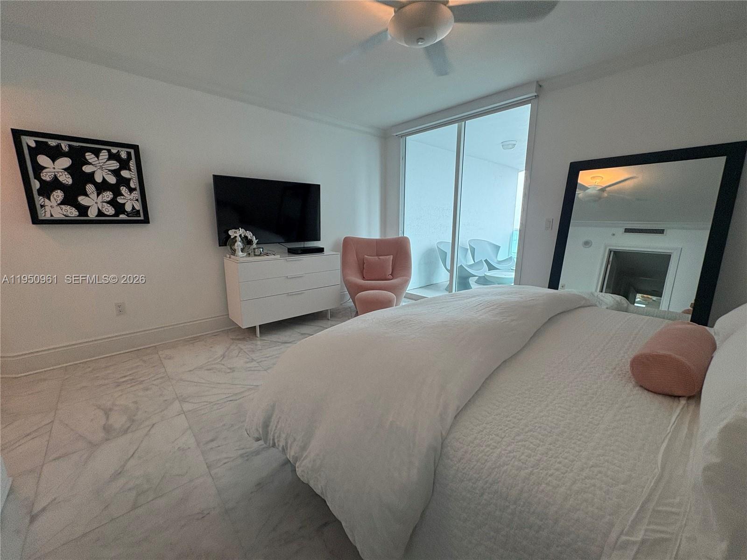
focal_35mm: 14
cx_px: 374
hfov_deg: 102.1
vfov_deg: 85.7
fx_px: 302
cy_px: 280
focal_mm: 2.22
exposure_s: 1/120
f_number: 2.2
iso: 160
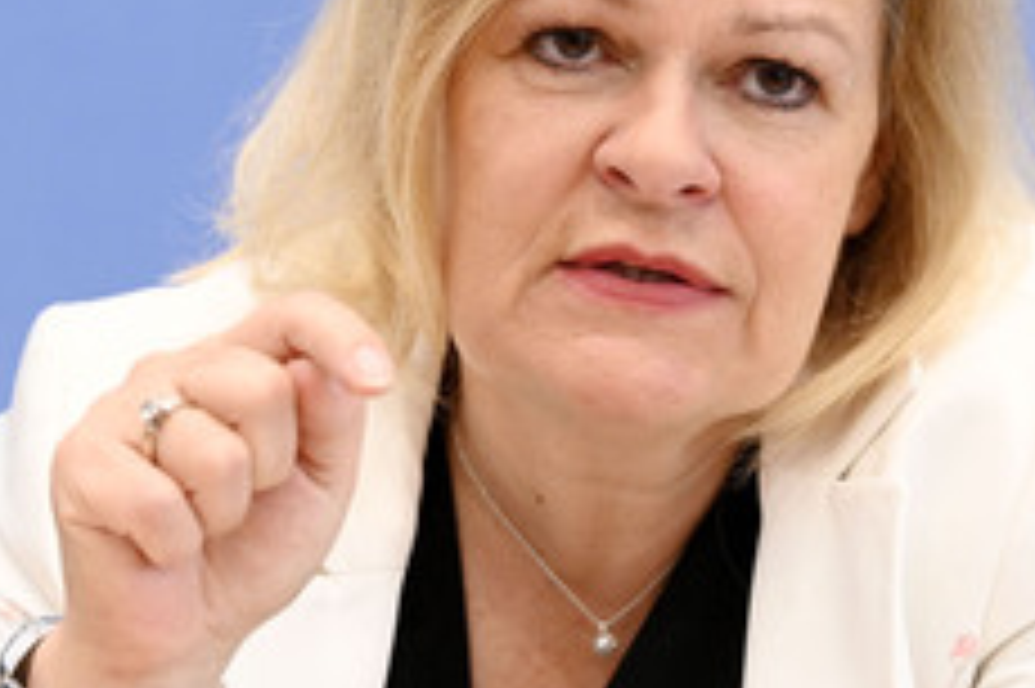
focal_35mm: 265
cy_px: 216
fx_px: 7613
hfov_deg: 7.8
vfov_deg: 5.2
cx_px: 538
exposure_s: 1/640
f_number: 5
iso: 4000
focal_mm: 135
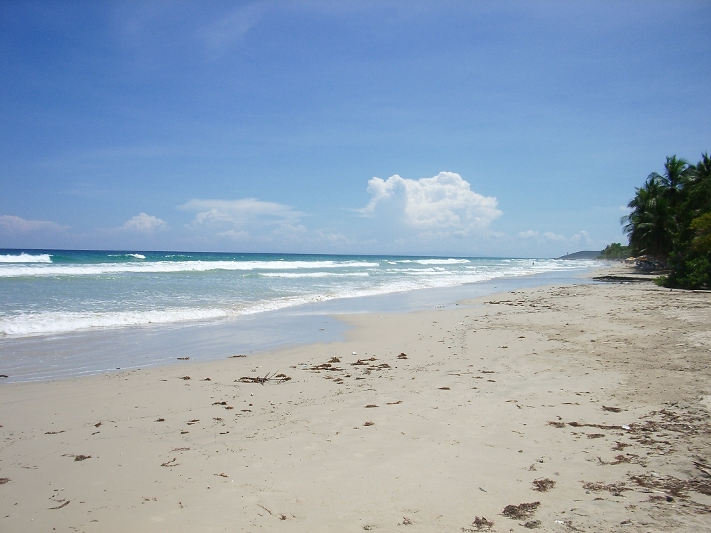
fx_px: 719
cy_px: 266
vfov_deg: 40.7
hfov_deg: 52.6
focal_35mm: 35
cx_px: 356
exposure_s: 1/1250
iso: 80
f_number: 4.3
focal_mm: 5.8
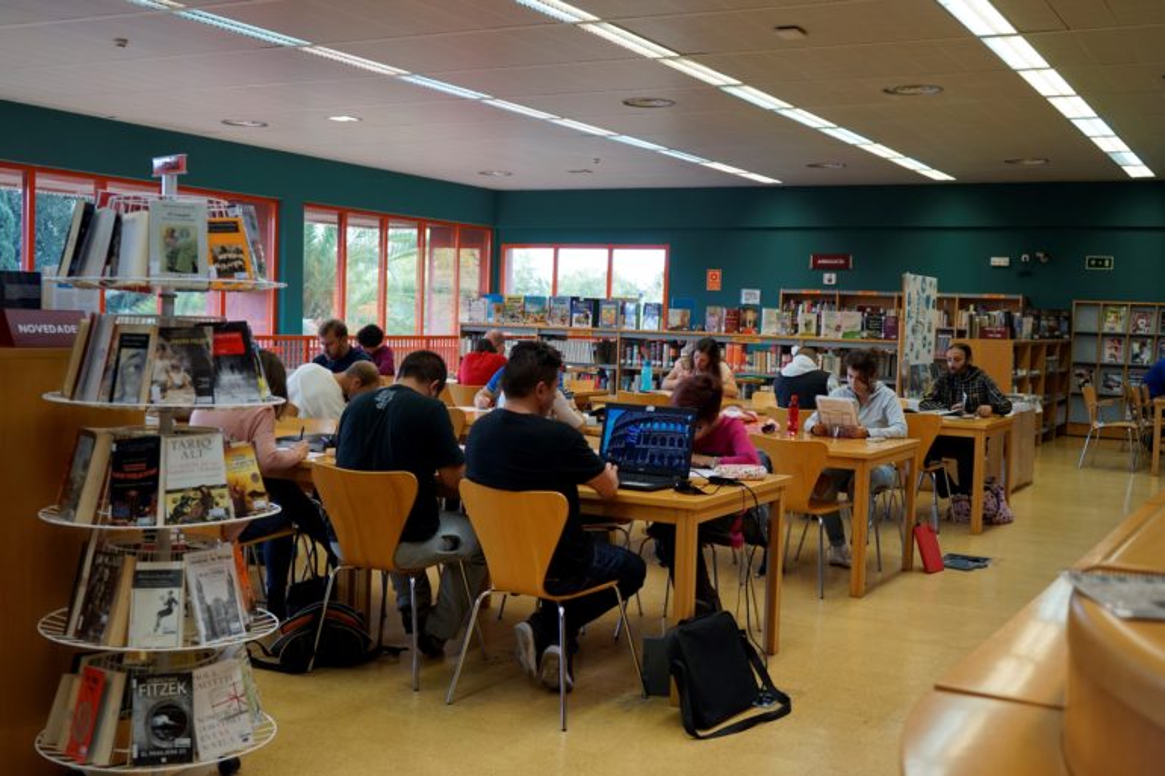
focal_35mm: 39
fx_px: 1262
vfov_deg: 34.2
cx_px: 582
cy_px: 388
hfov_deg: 49.6
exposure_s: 1/160
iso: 640
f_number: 4
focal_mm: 39
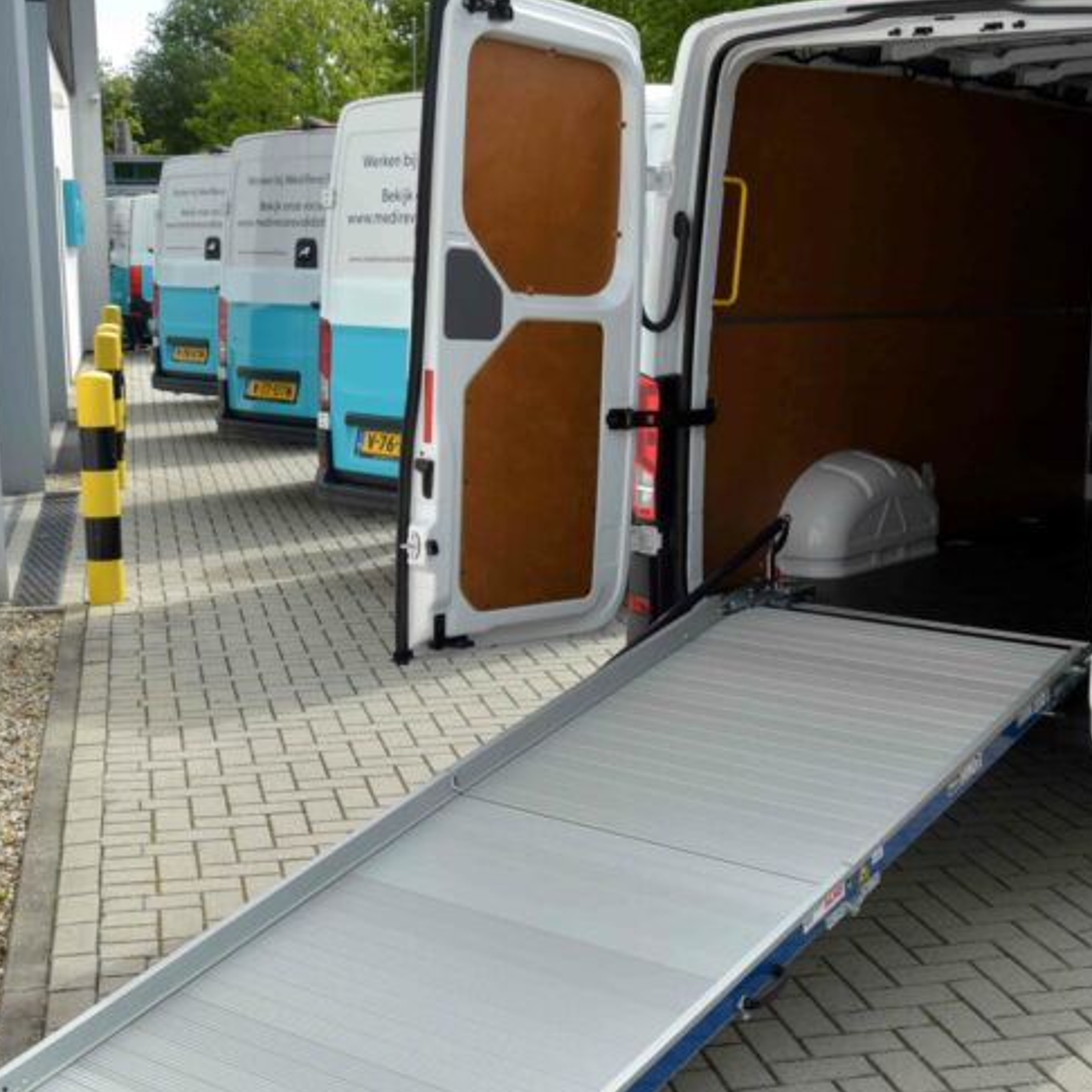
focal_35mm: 52
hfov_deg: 32.7
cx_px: 670
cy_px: 618
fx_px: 1856
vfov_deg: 32.7
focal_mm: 29
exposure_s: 1/320
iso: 250
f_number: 9
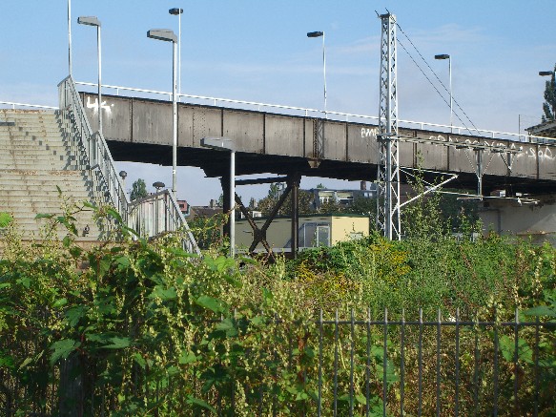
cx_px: 278
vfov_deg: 13.0
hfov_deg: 17.3
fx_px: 1831
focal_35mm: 114
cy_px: 208
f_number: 7.4
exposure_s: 1/200
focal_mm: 23.7
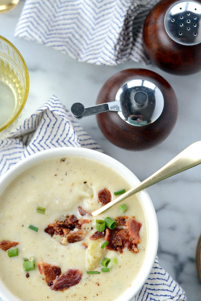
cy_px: 185
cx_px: 81
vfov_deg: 30.0
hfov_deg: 20.3
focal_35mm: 67
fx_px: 561
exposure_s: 1/400
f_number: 3.2
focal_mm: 50
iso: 2800
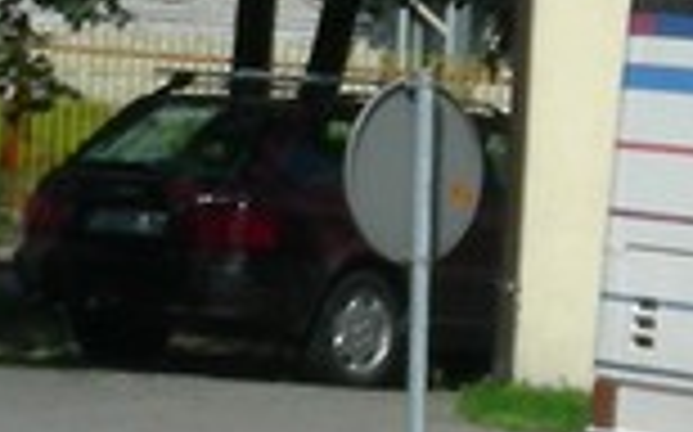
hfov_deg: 2.6
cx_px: 2250
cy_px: -135
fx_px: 15042
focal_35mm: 797
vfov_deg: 1.6
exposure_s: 1/480
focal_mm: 18.9
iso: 50
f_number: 5.6
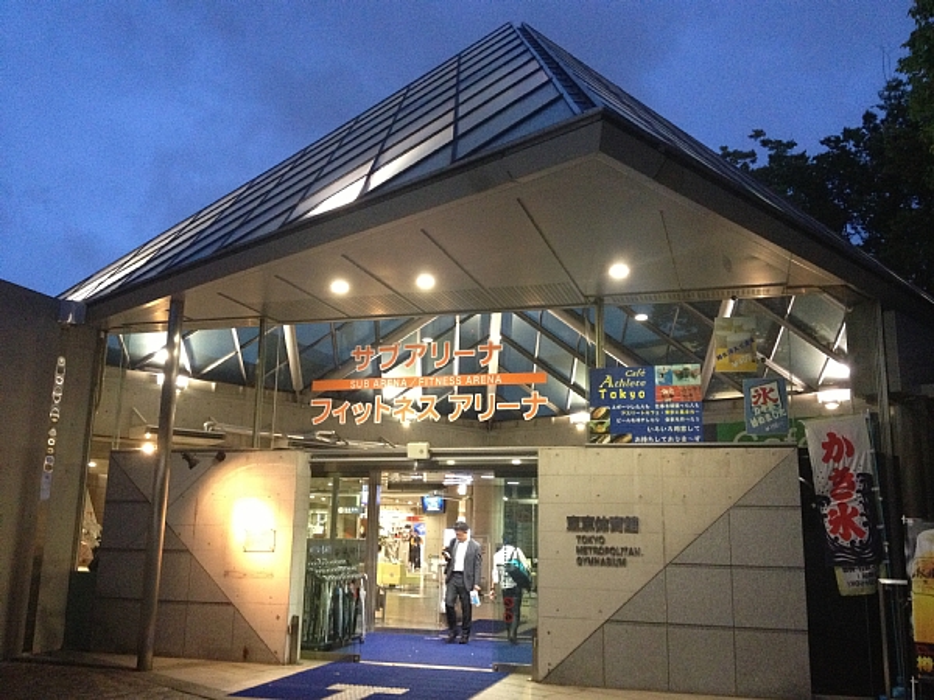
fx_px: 944
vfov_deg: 40.7
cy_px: 350
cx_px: 467
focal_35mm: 35
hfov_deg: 52.6
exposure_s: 1/20
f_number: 2.4
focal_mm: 4.28
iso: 400
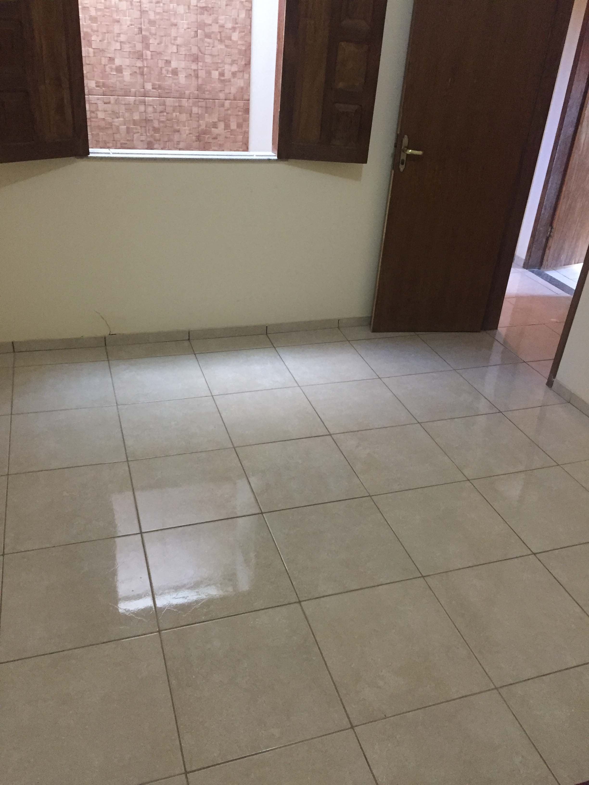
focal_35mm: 29
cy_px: 392
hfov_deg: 48.2
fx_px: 658
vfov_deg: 61.7
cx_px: 294
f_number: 2.2
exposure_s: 1/30
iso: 160
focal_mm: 4.15
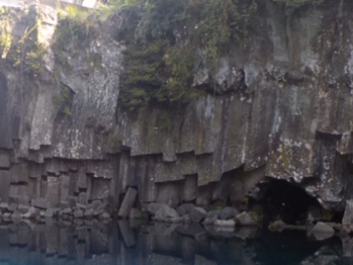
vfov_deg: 25.8
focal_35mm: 55
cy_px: 232
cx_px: 62
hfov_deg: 33.7
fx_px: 561
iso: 125
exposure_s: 1/100
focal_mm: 4.1
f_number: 3.3
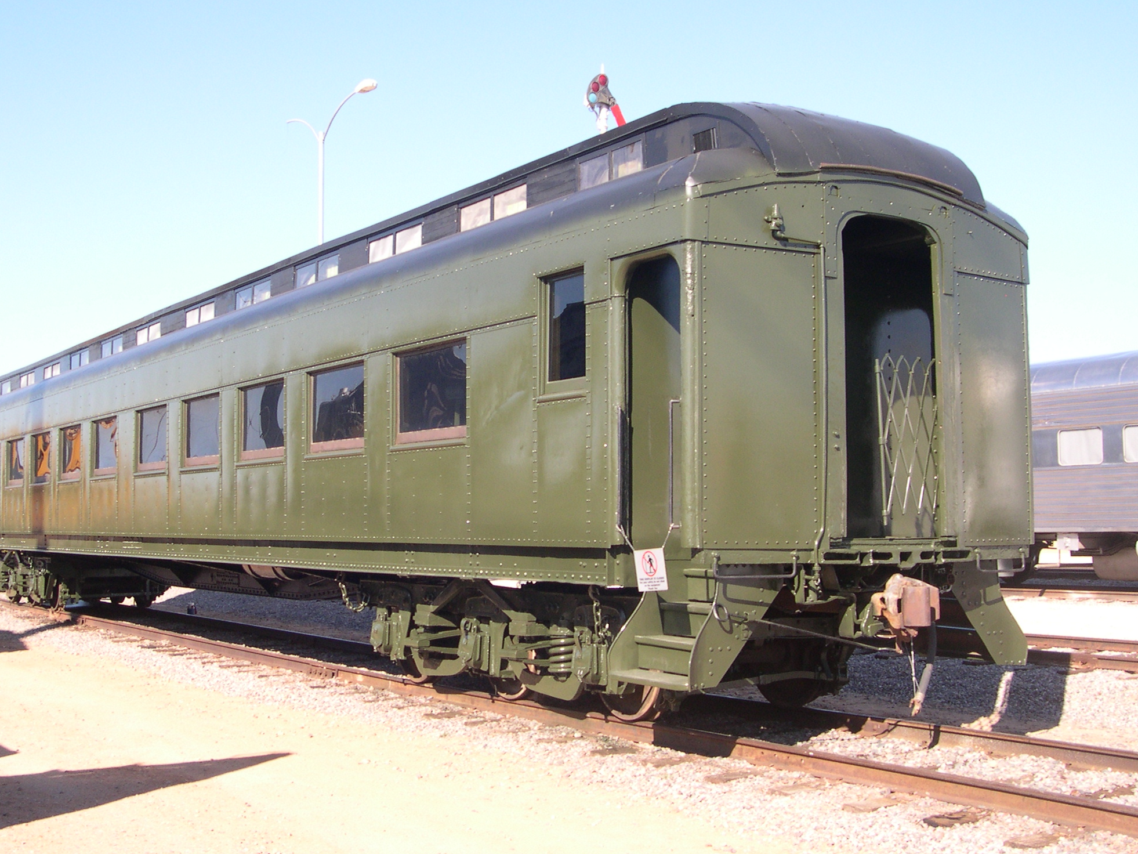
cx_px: 504
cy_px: 421
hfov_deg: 42.9
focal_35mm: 44
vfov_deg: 32.9
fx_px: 1447
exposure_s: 1/108
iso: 141
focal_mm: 8
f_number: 7.6
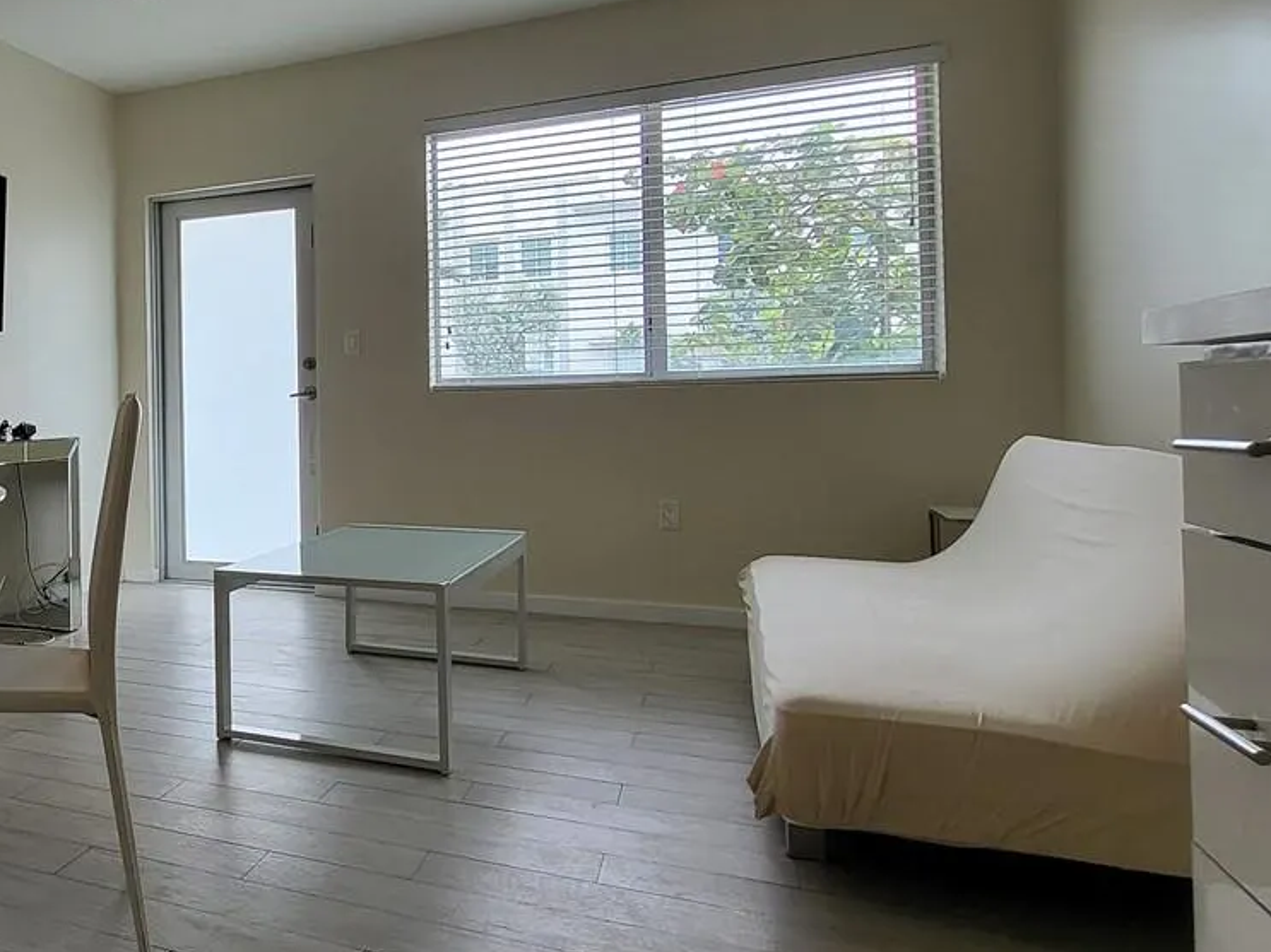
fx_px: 1028
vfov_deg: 49.4
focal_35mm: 28
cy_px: 385
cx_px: 82
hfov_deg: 53.7
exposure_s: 1/120
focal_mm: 1.74
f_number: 2.2
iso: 64
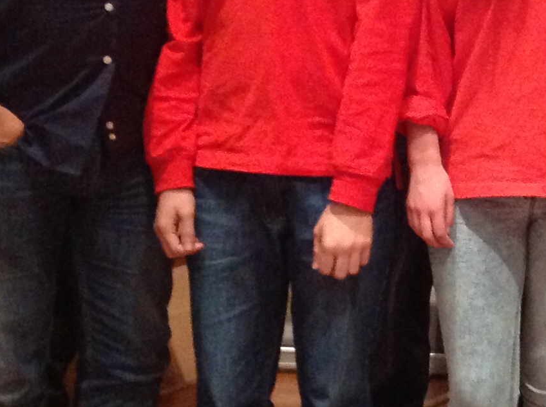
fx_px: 1685
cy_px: 90
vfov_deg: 13.7
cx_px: 574
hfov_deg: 17.9
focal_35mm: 107
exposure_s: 1/15
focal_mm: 4.28
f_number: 2.4
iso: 640
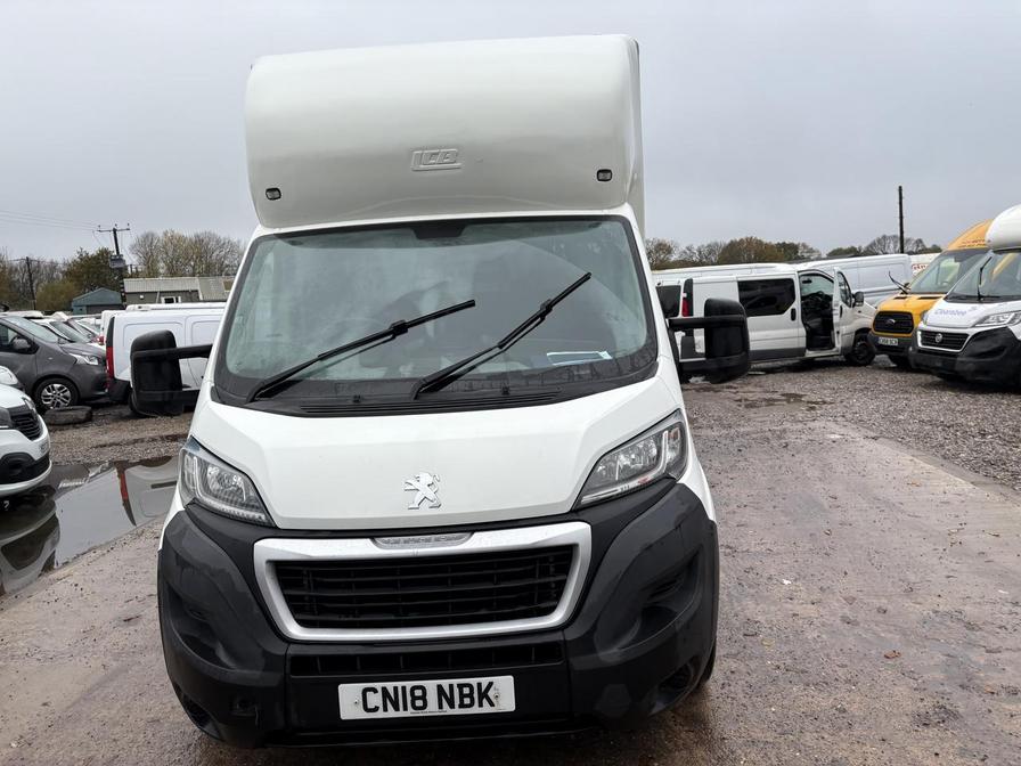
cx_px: 510
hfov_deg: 67.3
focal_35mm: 26
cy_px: 383
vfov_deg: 53.1
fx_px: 767
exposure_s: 1/756
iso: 50
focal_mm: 5.96
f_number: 1.6
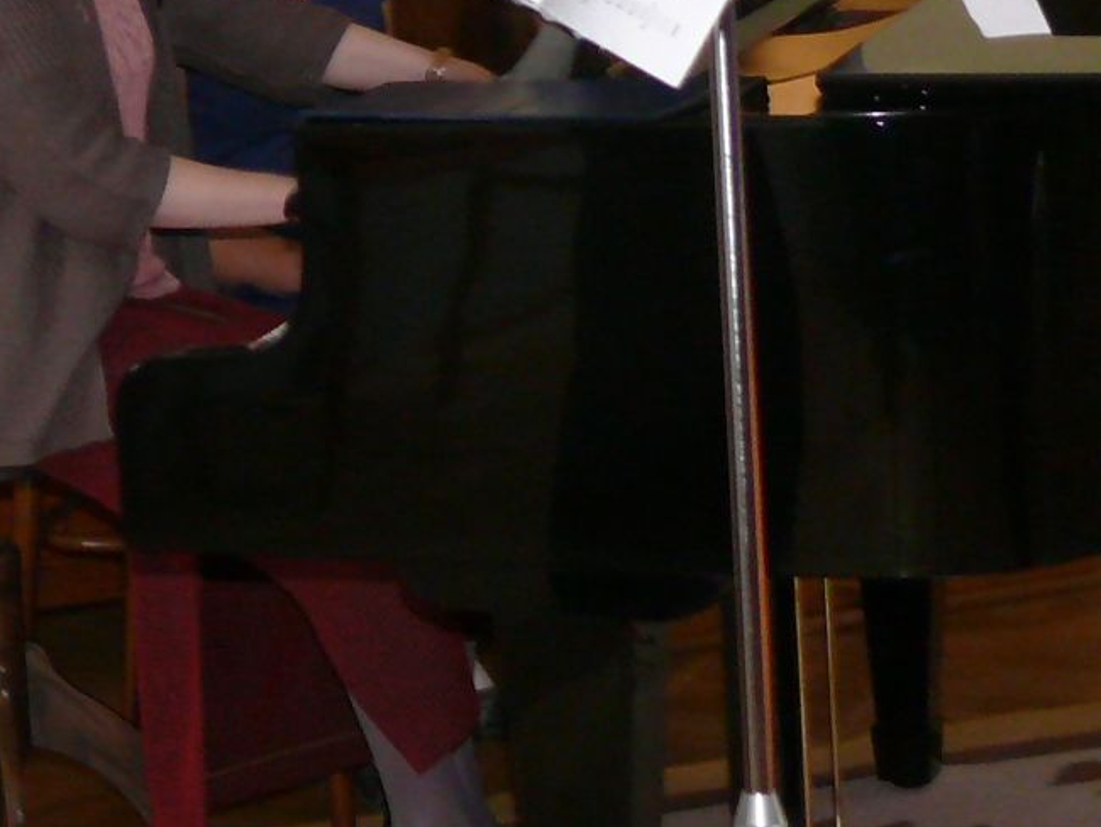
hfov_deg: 12.7
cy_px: -242
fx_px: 4709
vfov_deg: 9.8
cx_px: -501
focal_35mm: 148
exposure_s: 1/30
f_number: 2.8
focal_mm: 8.9
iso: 200
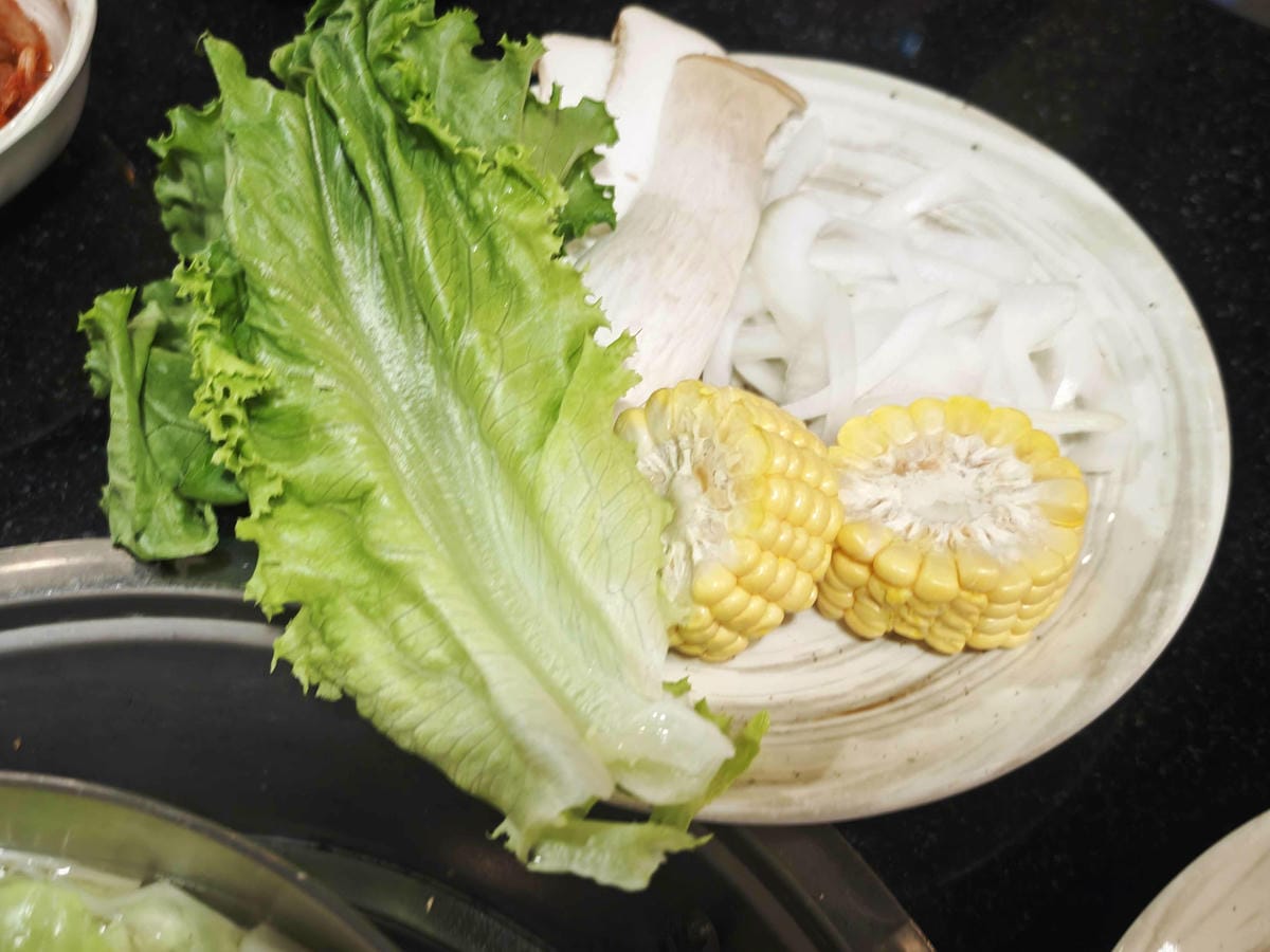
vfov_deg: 38.7
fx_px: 1357
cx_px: 635
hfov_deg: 50.1
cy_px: 476
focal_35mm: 37
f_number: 2
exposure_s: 1/60
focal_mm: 8.72
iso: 673
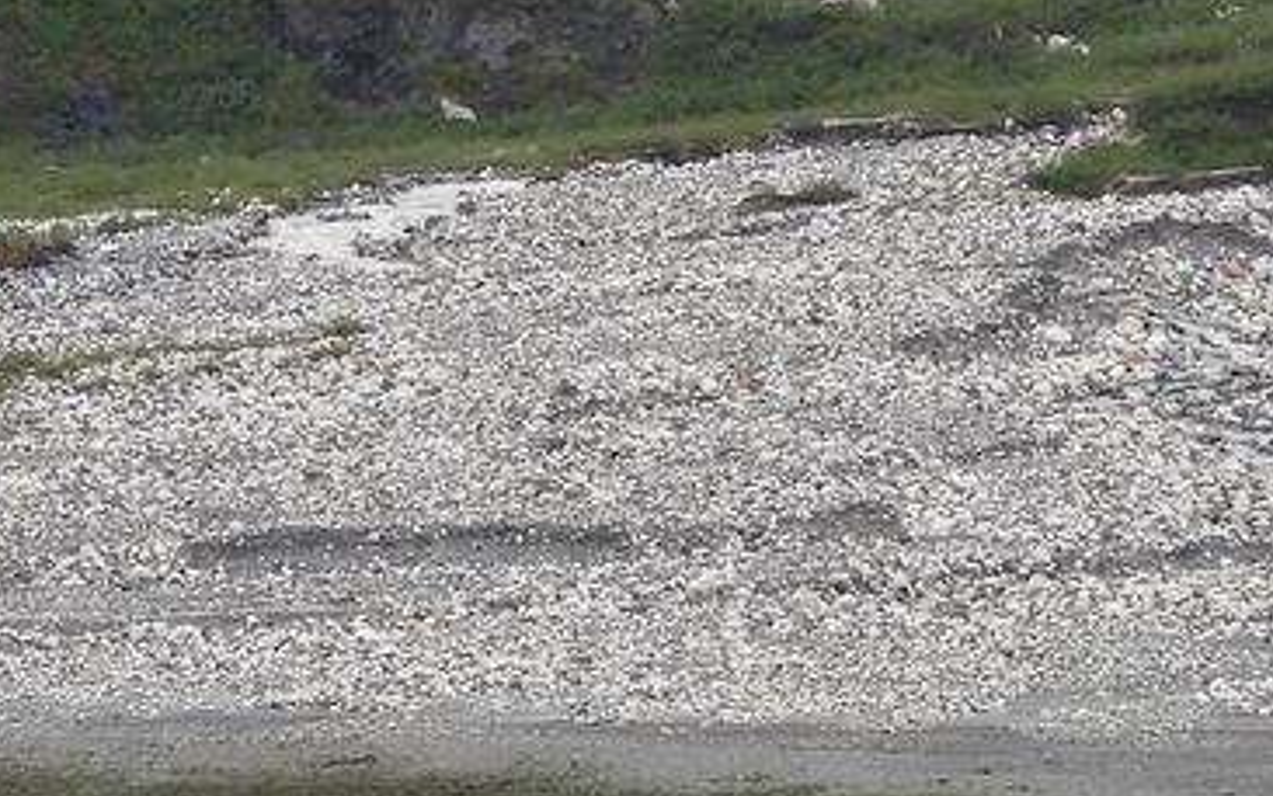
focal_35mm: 630
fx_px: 21864
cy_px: -591
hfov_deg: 3.3
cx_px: 289
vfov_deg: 2.1
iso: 100
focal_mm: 30.3
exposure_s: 1/250
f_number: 4.5
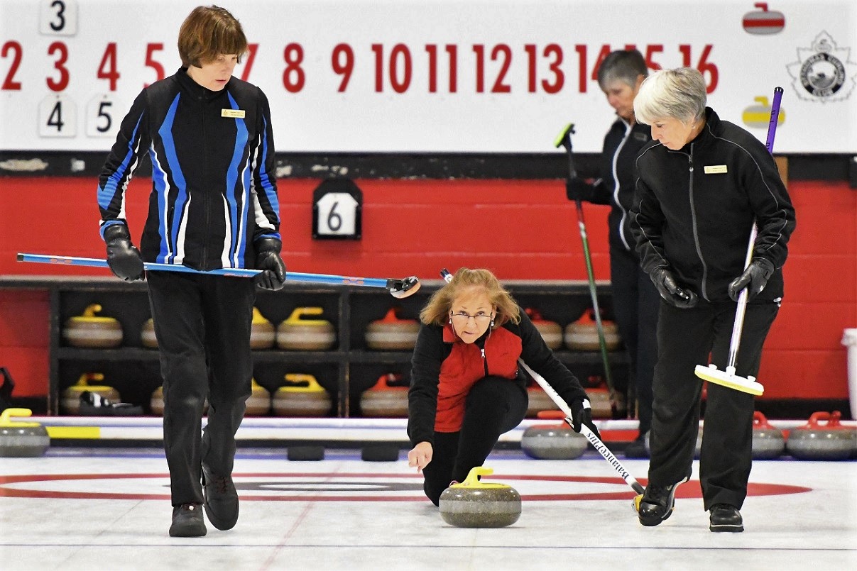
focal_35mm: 300
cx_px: 428
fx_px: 7142
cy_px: 286
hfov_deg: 6.9
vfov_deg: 4.6
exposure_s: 1/1000
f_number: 2.8
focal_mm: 200
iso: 12800
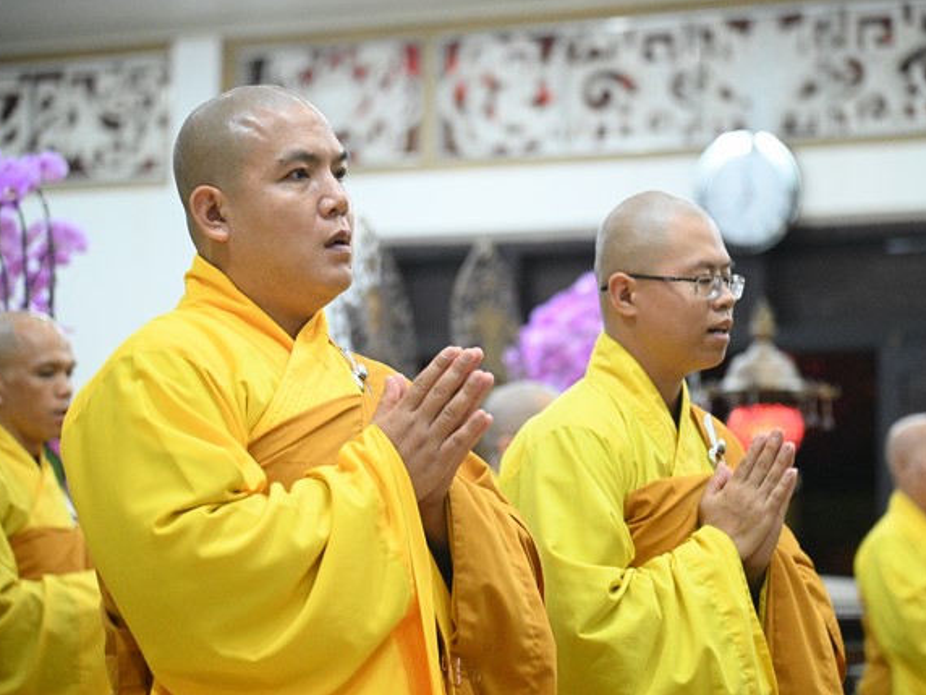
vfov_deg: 11.3
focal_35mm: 131
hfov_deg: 15.1
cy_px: 347
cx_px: 502
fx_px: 3504
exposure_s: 1/250
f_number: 4
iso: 16000
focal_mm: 120
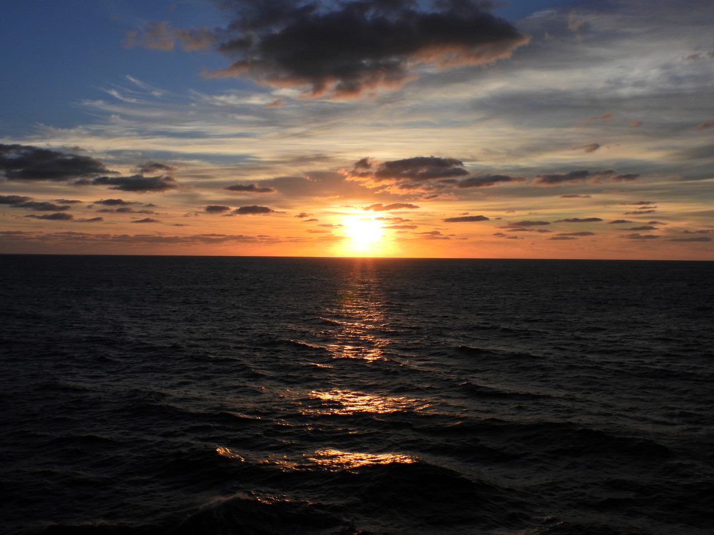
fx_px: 681
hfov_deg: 55.4
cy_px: 268
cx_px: 357
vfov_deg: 42.9
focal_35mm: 33
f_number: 4.5
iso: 100
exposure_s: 1/1600
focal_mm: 5.9
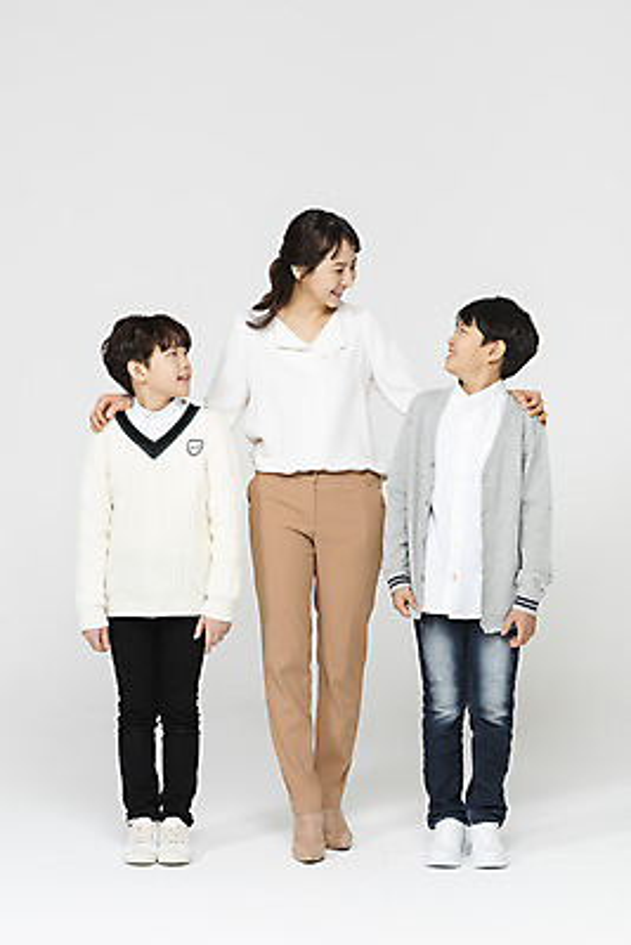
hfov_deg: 16.7
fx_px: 2154
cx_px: 316
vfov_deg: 24.8
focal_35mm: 82
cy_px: 472
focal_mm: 82
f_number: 14
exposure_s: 1/125
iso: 100
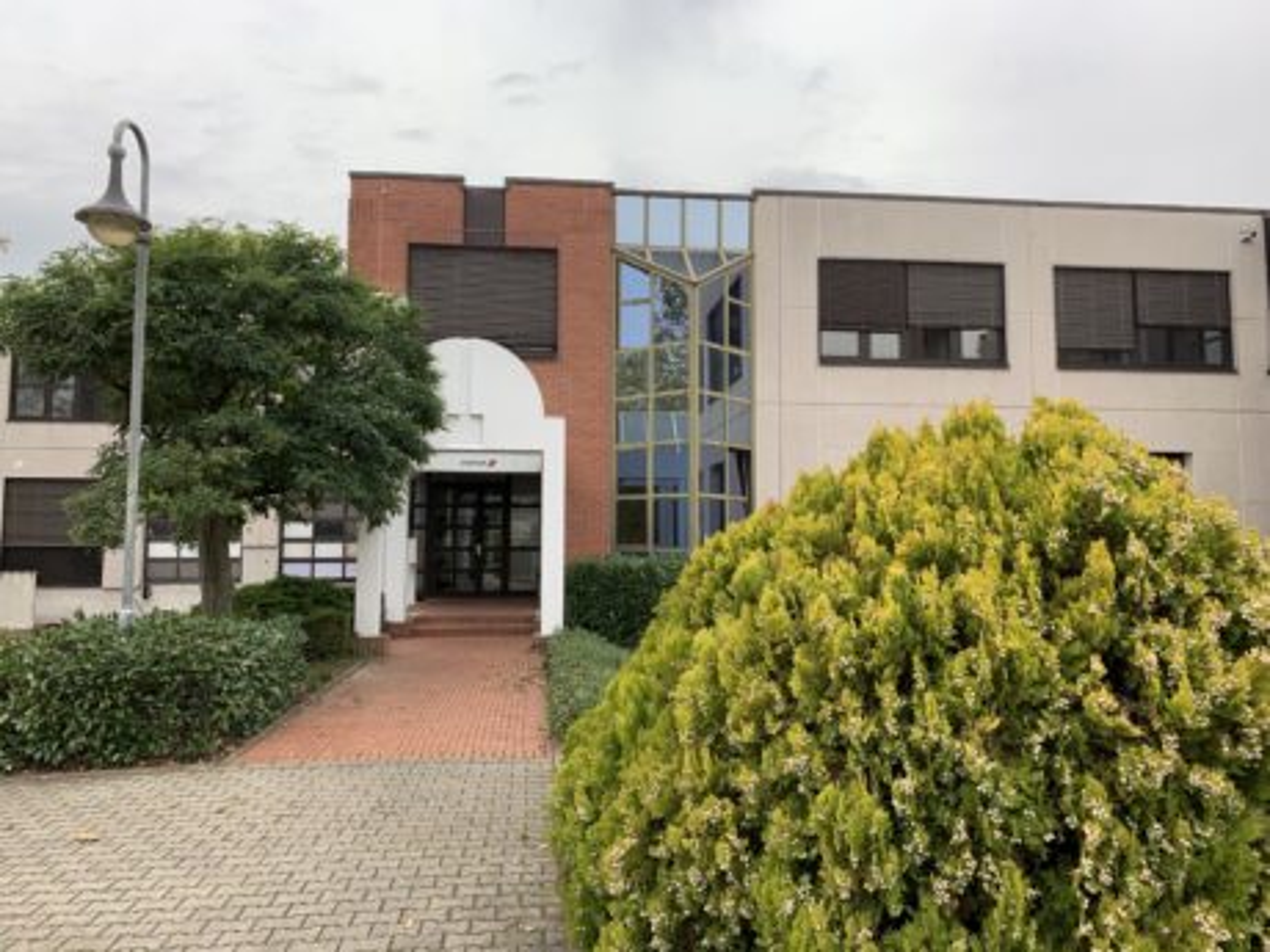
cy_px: 476
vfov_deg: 53.1
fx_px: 954
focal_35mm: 26
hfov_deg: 67.3
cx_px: 635
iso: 25
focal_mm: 4.25
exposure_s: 1/360
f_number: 1.8
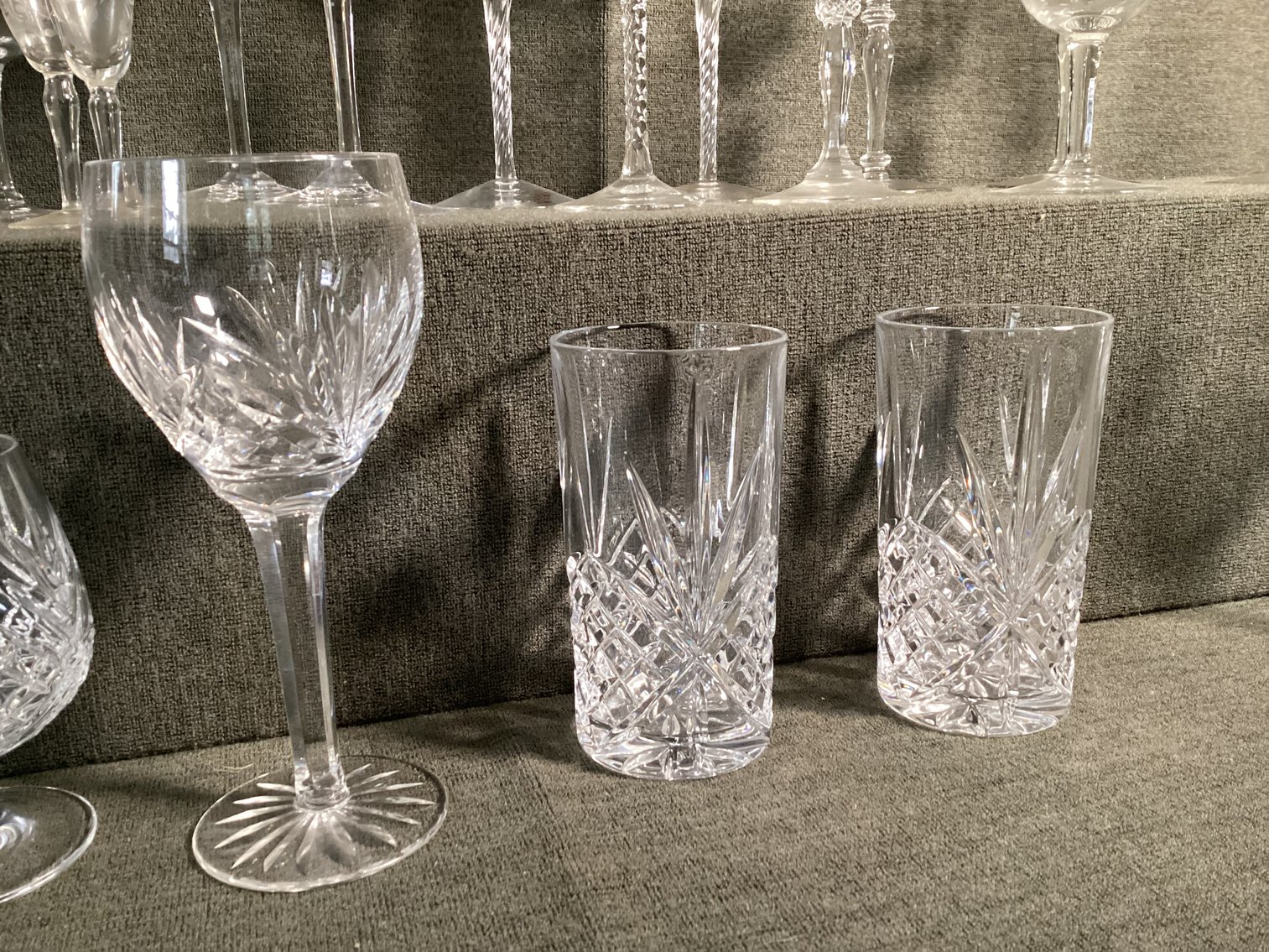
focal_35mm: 31
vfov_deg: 45.4
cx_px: 634
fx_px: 1137
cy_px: 476
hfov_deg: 58.3
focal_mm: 3.3
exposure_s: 1/50
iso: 320
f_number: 2.4
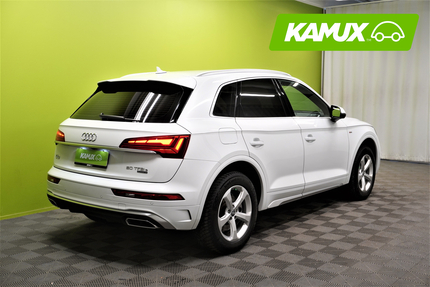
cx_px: 215
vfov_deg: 31.9
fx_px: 502
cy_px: 144
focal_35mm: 42
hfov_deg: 46.4
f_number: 7.1
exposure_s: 1/20
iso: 320
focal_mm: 28
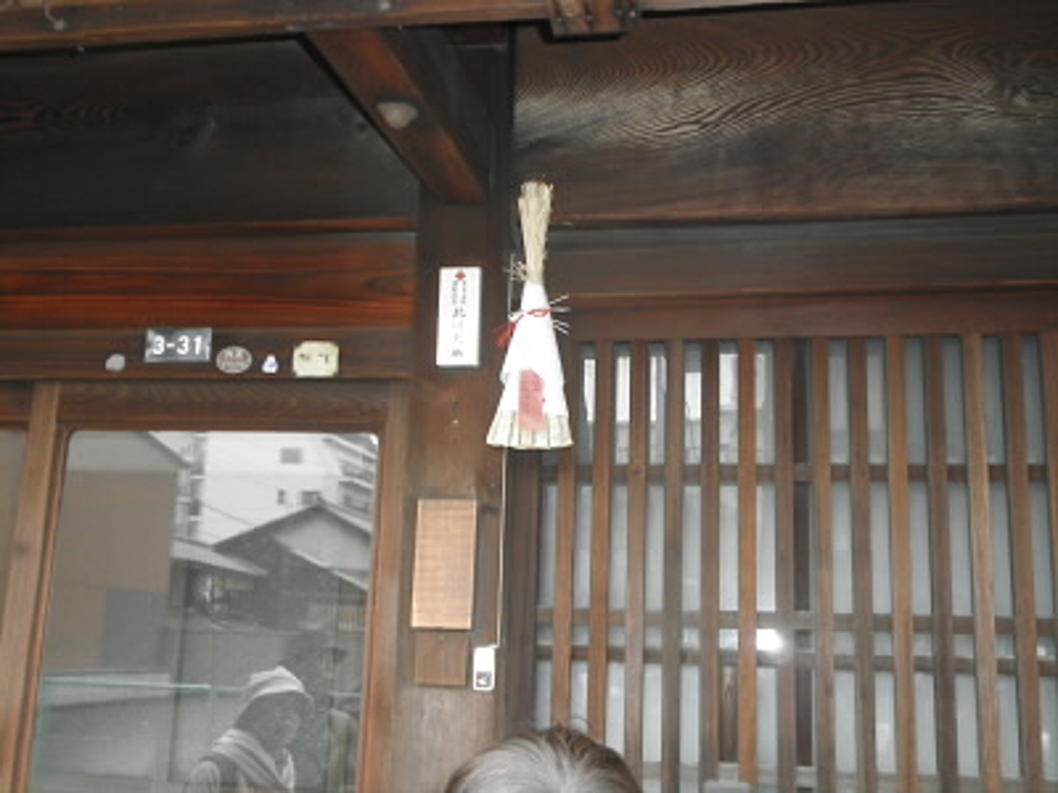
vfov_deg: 37.7
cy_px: 396
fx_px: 1161
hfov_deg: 49.0
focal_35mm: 38
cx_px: 529
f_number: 3.9
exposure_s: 1/60
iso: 250
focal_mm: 6.9
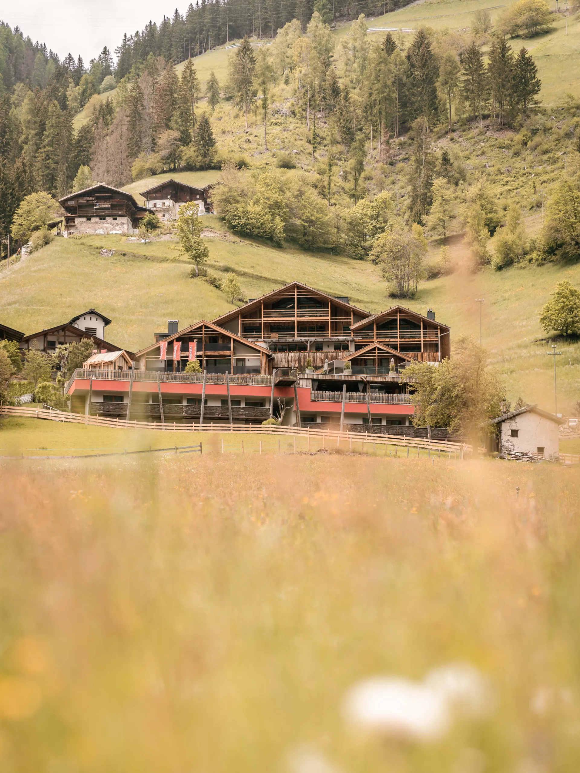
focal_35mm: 76
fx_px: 1698
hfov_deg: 19.4
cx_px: 290
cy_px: 427
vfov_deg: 25.6
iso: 50
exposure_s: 1/500
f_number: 2.8
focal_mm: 70
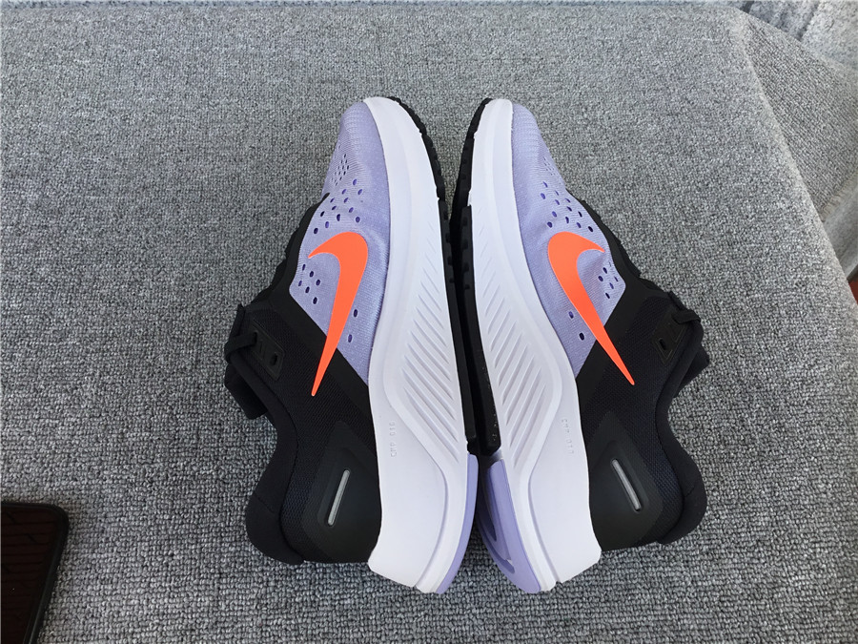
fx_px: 768
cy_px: 322
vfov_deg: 45.4
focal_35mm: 31
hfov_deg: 58.4
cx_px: 429
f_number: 2.4
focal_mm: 3.3
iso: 25
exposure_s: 1/187
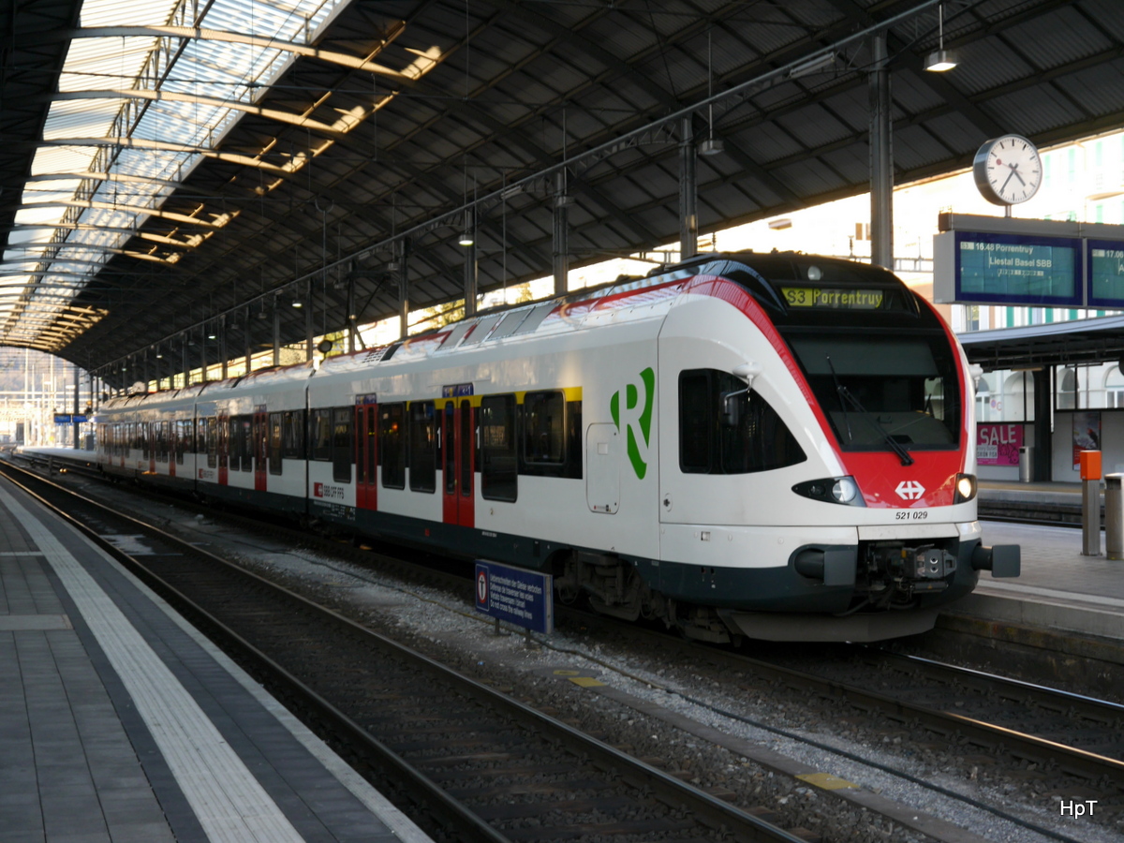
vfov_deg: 28.0
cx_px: 562
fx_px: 1688
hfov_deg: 36.8
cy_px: 422
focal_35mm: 52
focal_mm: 26
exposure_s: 1/60
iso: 250
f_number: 4.7
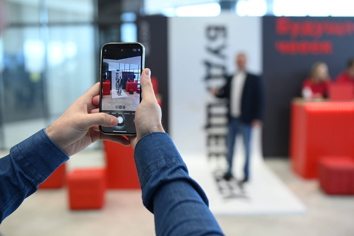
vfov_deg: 37.9
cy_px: 118
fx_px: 344
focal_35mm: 35
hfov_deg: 54.4
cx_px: 177
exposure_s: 1/250
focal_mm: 35
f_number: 2.2
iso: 800
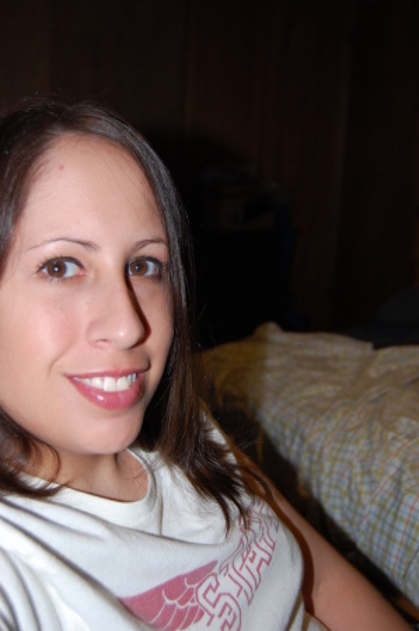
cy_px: 316
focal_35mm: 42
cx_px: 210
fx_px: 735
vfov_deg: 46.4
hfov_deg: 31.8
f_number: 4.2
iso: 400
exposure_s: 1/60
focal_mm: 28
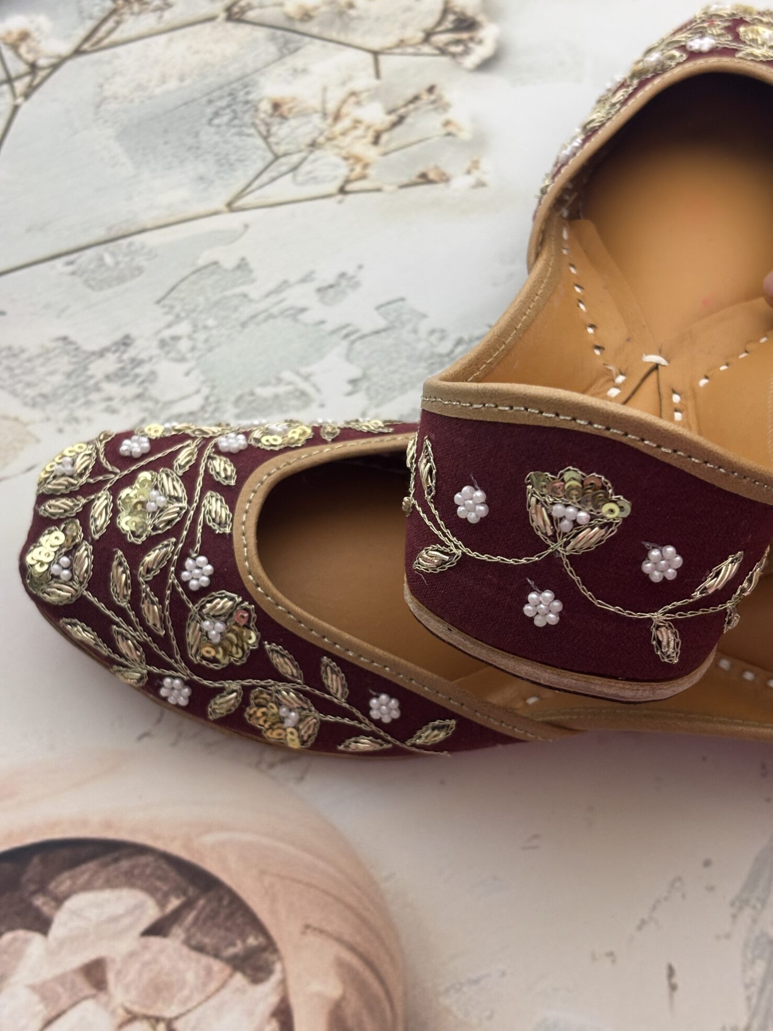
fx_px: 1548
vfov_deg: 36.8
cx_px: 386
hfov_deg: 28.0
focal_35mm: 52
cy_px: 516
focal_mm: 5.96
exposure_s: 1/50
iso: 160
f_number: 1.6
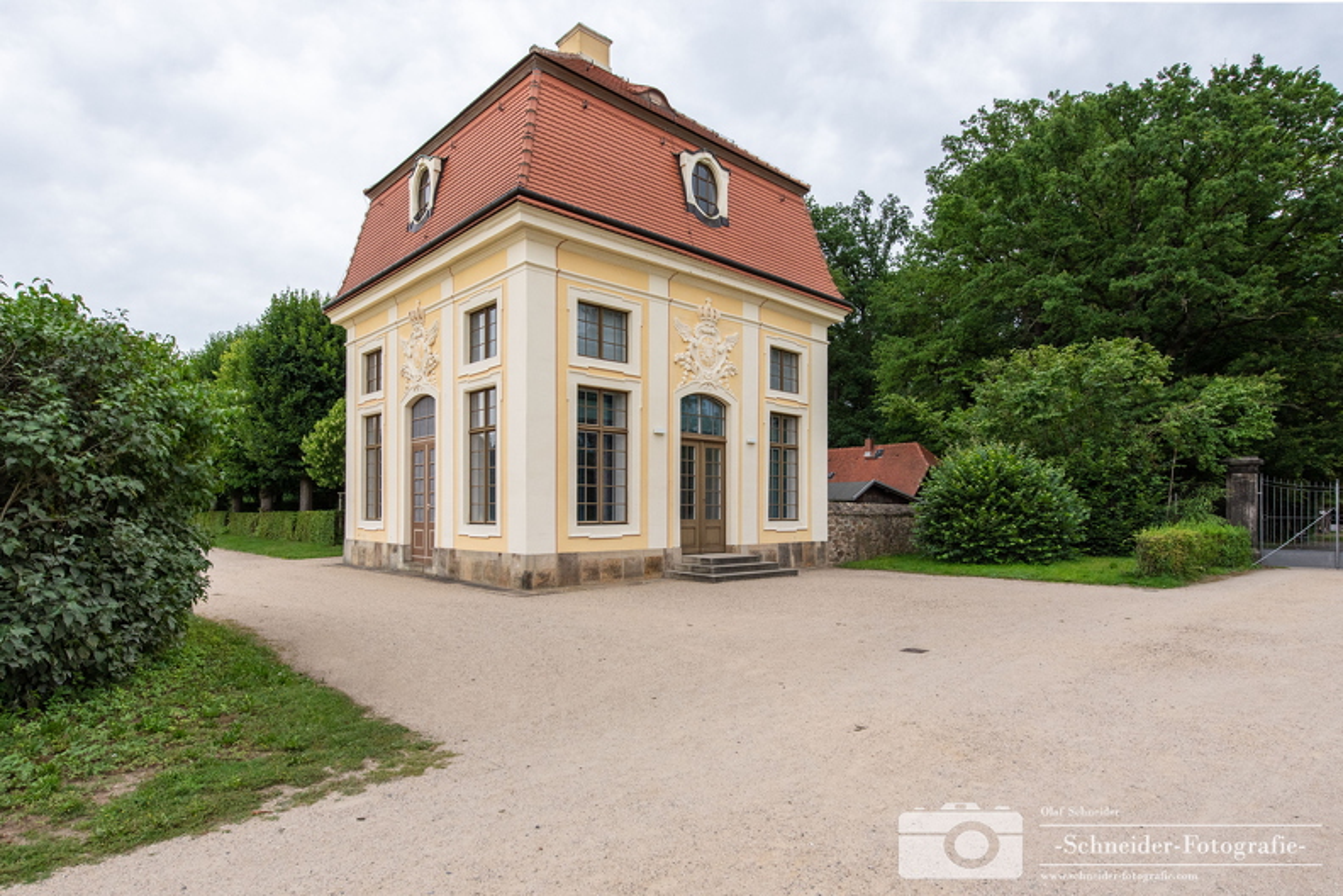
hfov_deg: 90.0
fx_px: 671
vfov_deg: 67.4
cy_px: 448
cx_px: 672
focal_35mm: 18
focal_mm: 18
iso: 640
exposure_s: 1/320
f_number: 9
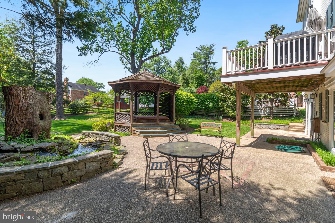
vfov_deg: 77.3
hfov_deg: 100.4
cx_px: 168
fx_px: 139
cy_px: 112
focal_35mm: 15
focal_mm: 10
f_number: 8
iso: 200
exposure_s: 1/400
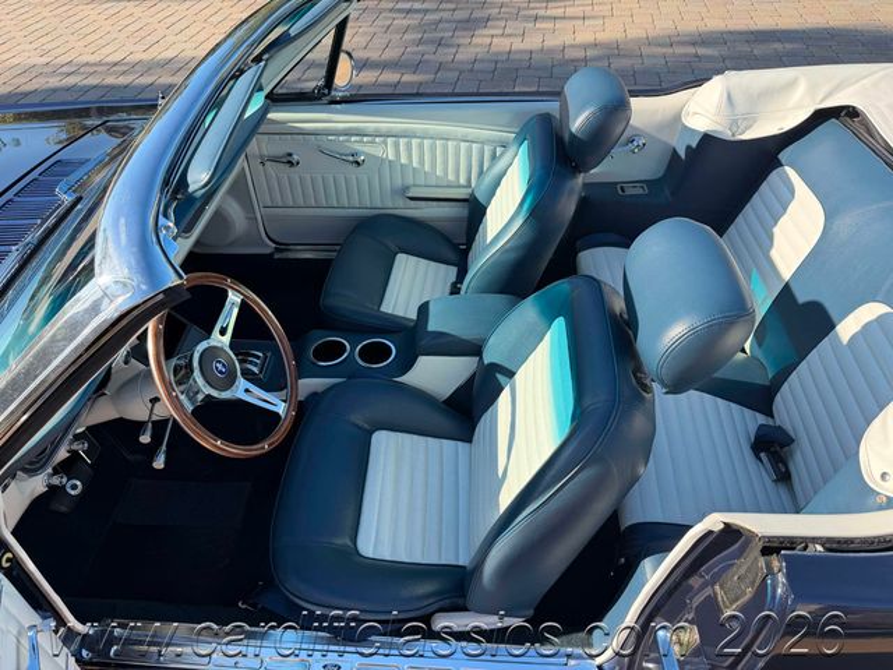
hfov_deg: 71.6
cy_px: 335
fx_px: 619
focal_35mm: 24
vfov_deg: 56.8
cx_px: 446
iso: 100
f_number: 1.78
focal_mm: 6.76
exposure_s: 1/1689
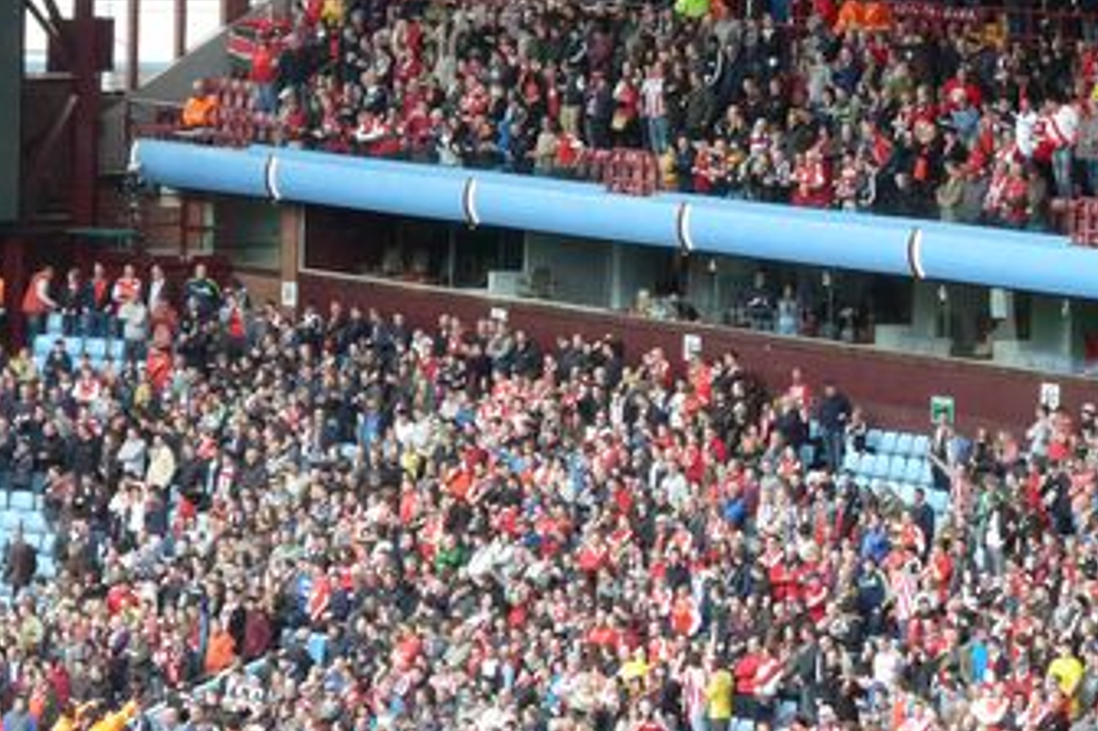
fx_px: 10151
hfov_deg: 6.2
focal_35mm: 333
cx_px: 865
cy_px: 352
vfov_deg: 4.1
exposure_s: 1/500
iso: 400
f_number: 3.7
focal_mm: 33.5
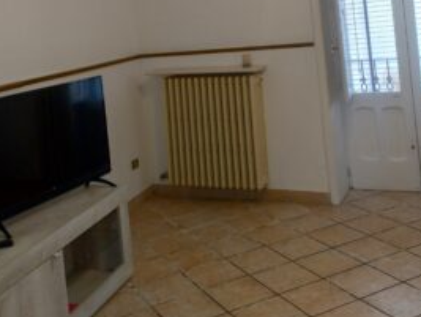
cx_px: 218
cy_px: 26
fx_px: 585
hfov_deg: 39.6
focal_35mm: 48
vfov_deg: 29.0
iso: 1056
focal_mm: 4.71
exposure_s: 1/50
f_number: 1.7
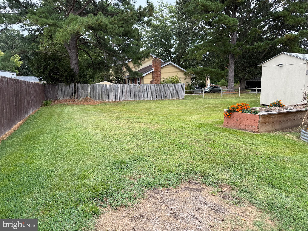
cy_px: 116
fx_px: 214
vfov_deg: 56.8
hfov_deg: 71.6
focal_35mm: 24
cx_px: 154
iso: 80
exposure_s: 1/780
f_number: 1.78
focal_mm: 6.76
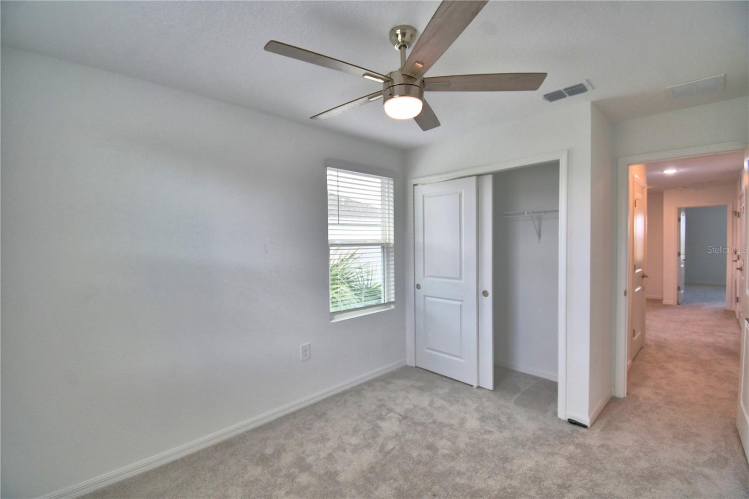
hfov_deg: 100.4
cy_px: 250
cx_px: 374
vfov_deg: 77.3
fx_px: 312
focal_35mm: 15
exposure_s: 1/125
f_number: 4.5
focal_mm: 10
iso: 250
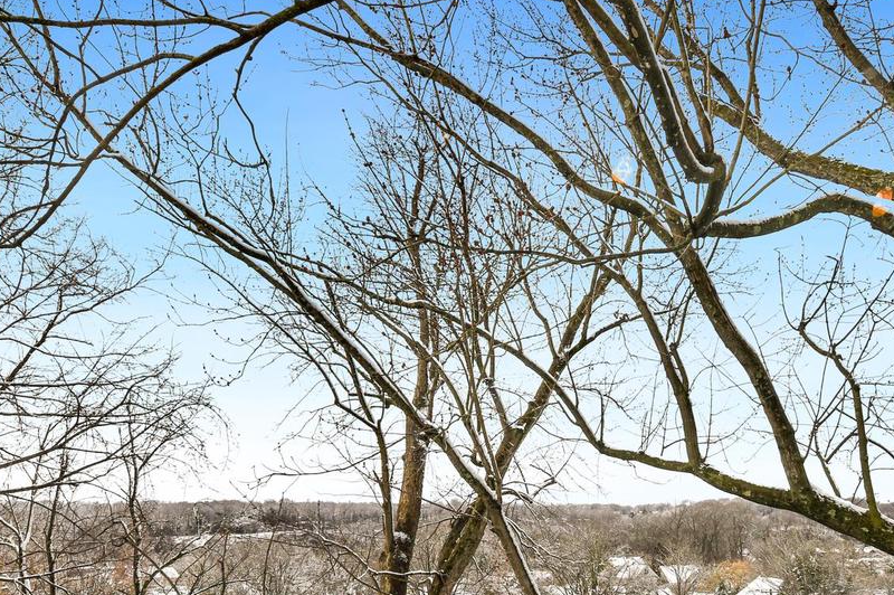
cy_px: 465
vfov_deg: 45.7
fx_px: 670
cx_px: 505
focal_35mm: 27
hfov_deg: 67.2
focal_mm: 10
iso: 200
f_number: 9
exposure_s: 1/640
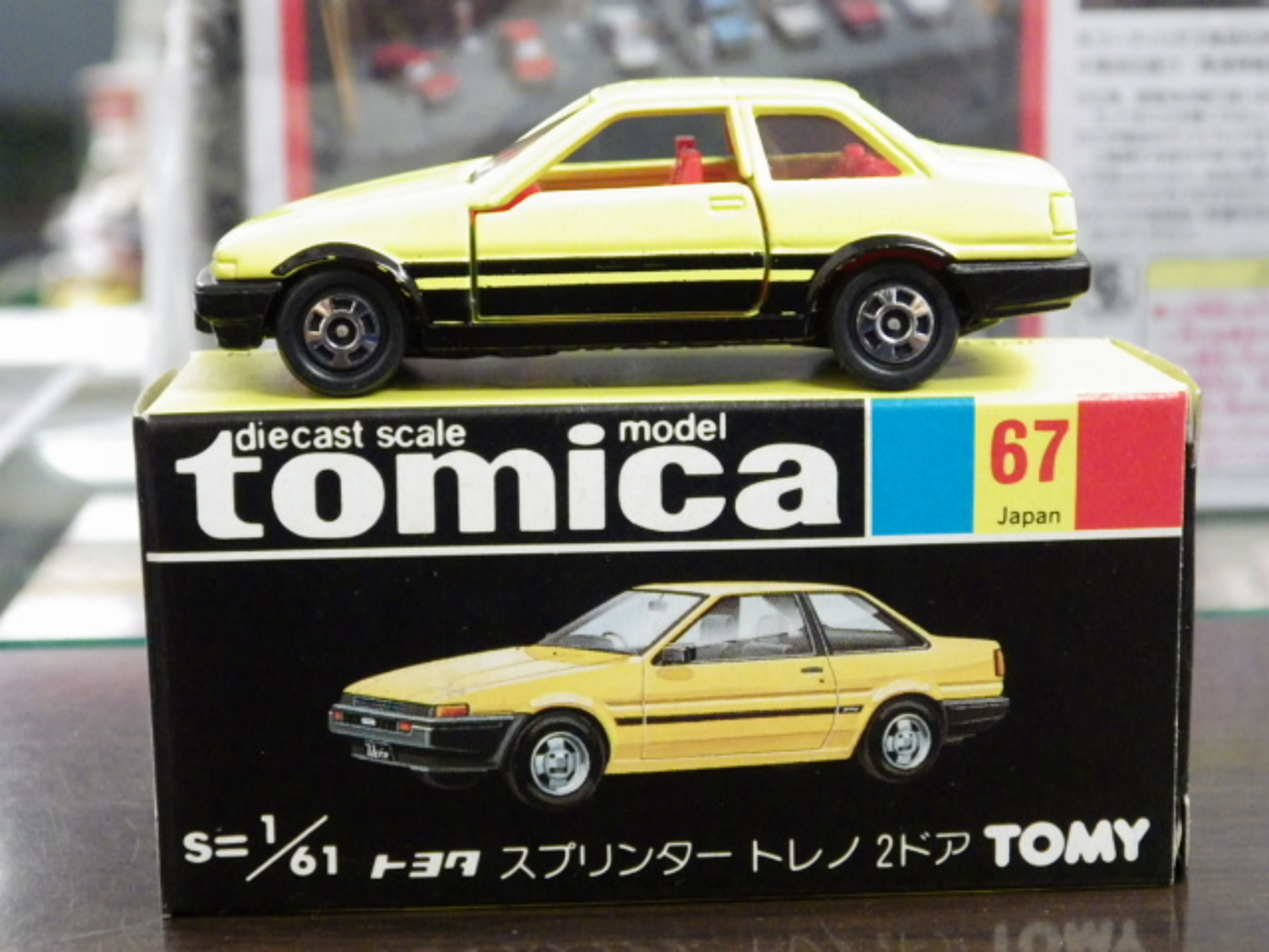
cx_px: 634
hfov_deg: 27.4
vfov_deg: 20.7
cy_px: 476
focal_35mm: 71
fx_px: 2603
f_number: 4.2
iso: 1250
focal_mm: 12.8
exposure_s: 1/25
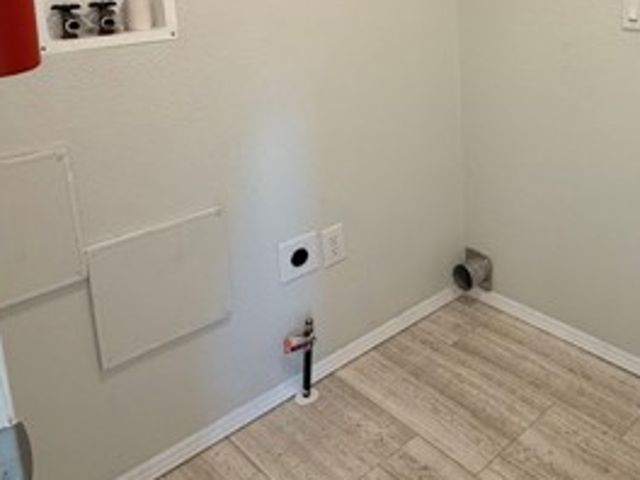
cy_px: 65
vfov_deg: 39.3
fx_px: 629
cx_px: 558
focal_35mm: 34
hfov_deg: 49.0
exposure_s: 1/60
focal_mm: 2.22
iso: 200
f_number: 2.2
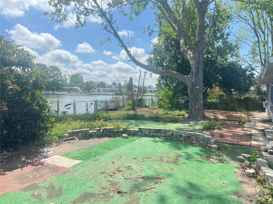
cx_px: 136
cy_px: 102
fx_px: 205
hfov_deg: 67.3
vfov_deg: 53.1
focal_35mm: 26
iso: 50
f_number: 1.5
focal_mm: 5.7
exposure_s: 1/2457
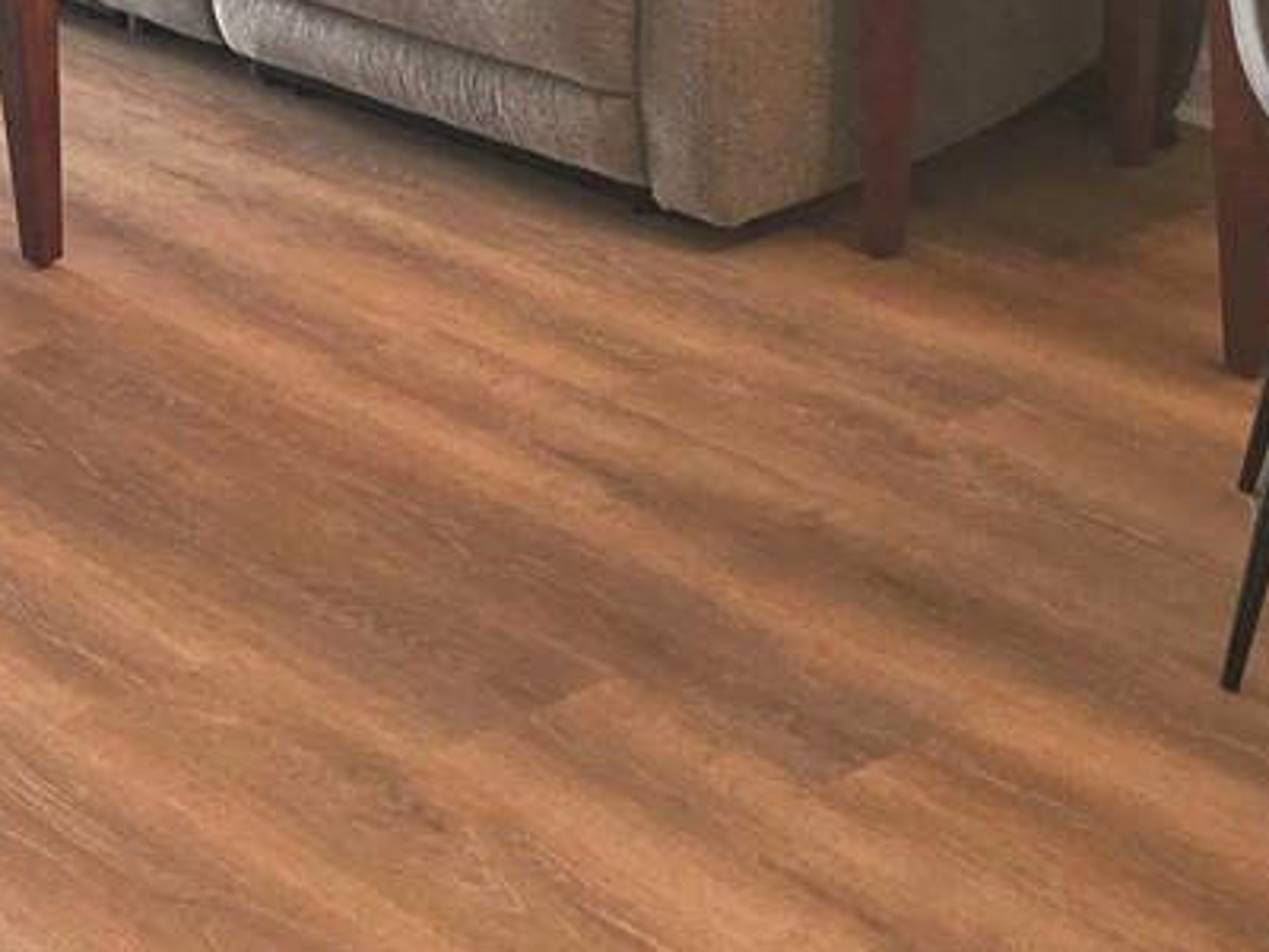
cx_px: 174
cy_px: -489
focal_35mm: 92
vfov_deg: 14.9
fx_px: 3373
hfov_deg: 20.9
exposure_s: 1/60
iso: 125
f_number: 1.7
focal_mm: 6.3
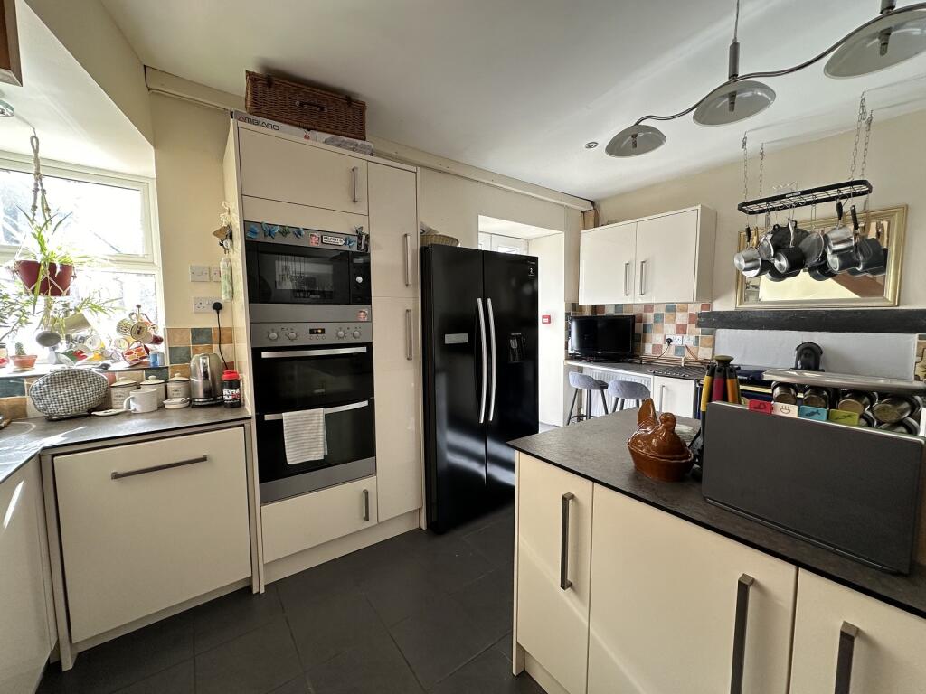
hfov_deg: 102.1
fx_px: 375
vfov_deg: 85.7
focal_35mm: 14
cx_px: 463
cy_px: 347
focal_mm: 2.22
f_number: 2.2
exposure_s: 1/99
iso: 125
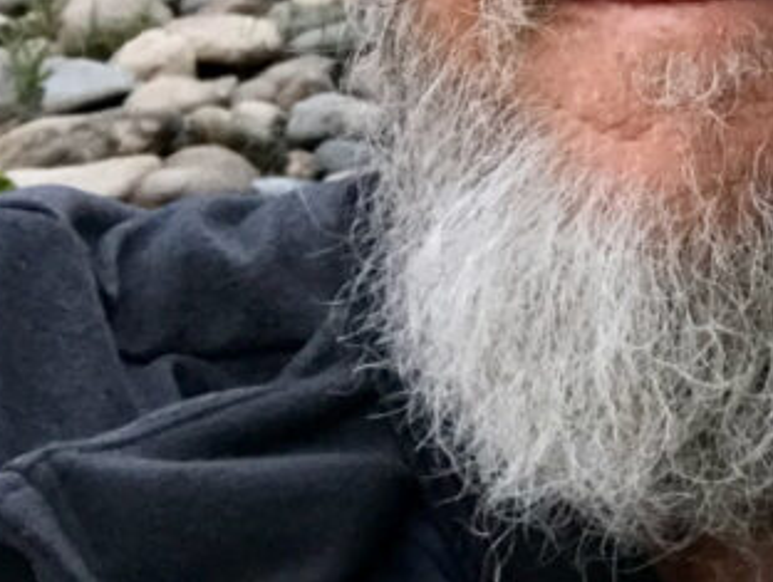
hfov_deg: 17.1
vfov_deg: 13.1
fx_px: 2348
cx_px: 1112
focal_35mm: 105
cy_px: -362
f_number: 2.2
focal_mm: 2.87
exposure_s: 1/30
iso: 80
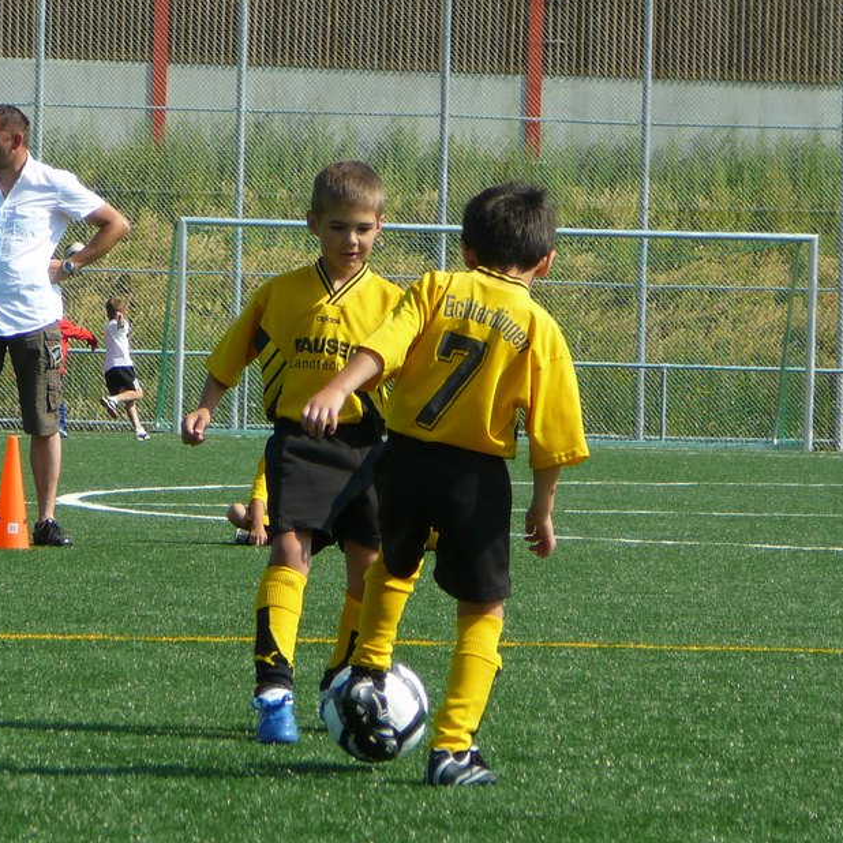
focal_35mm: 253
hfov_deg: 6.9
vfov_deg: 6.9
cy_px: 461
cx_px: 269
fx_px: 6971
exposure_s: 1/640
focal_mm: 26.3
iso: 80
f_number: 4
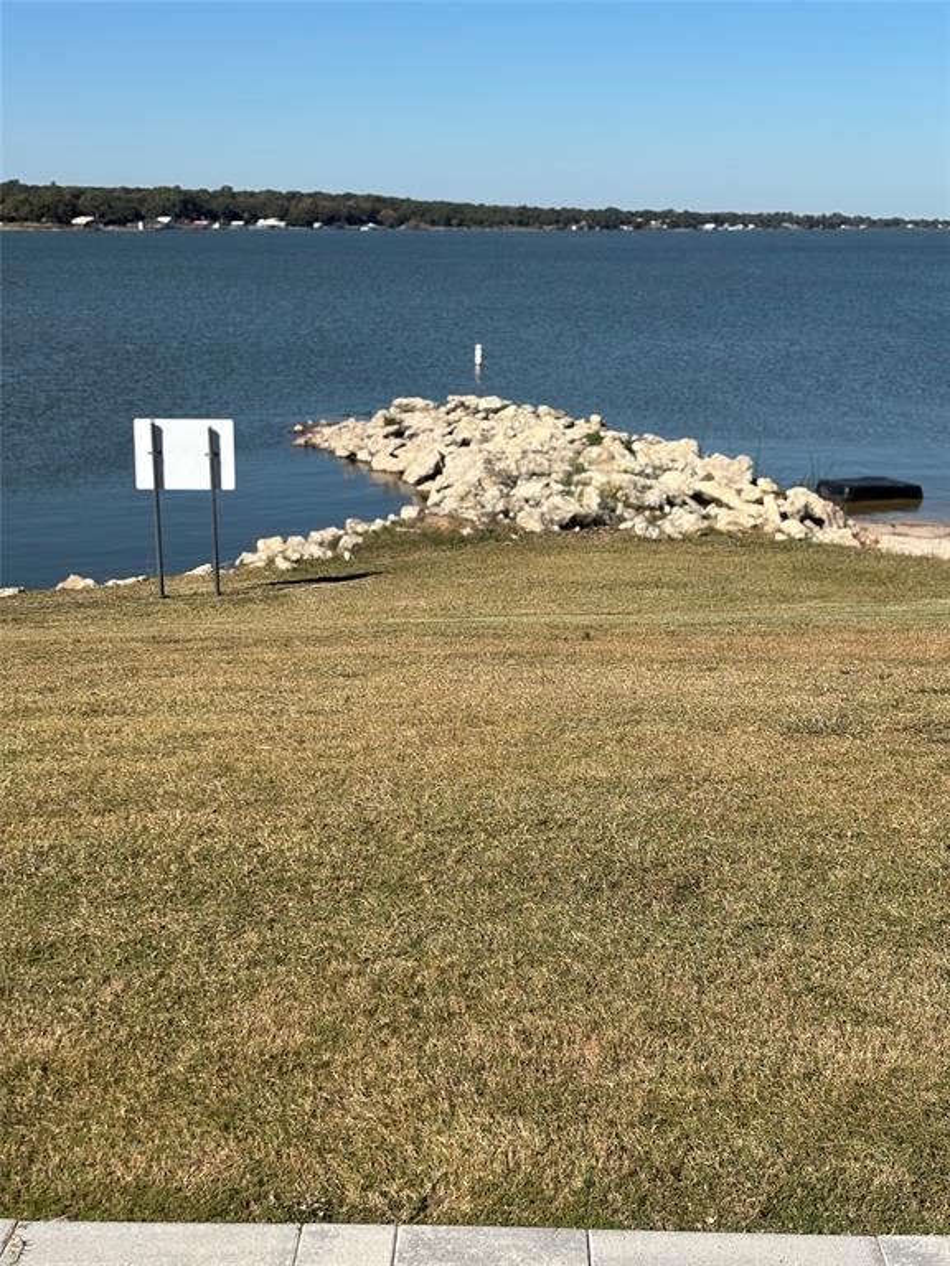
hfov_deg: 28.0
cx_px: 475
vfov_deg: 36.8
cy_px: 633
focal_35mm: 52
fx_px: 1903
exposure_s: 1/4255
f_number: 1.6
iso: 40
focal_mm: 5.96
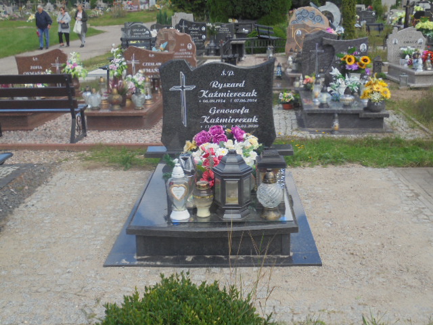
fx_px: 538
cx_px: 216
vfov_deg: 33.6
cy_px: 162
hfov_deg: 43.9
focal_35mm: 43
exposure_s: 1/320
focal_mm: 7.8
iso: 100
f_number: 4.5
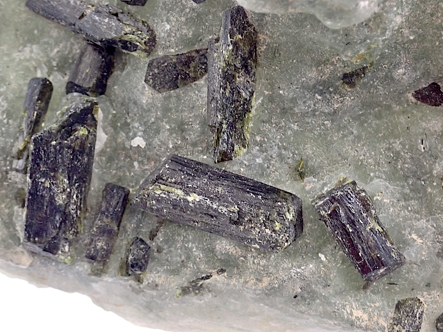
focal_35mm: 82
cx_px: 222
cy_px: 166
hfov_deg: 23.8
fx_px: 1050
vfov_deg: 18.0
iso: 1000
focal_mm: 14.62
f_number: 4.3
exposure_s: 1/20
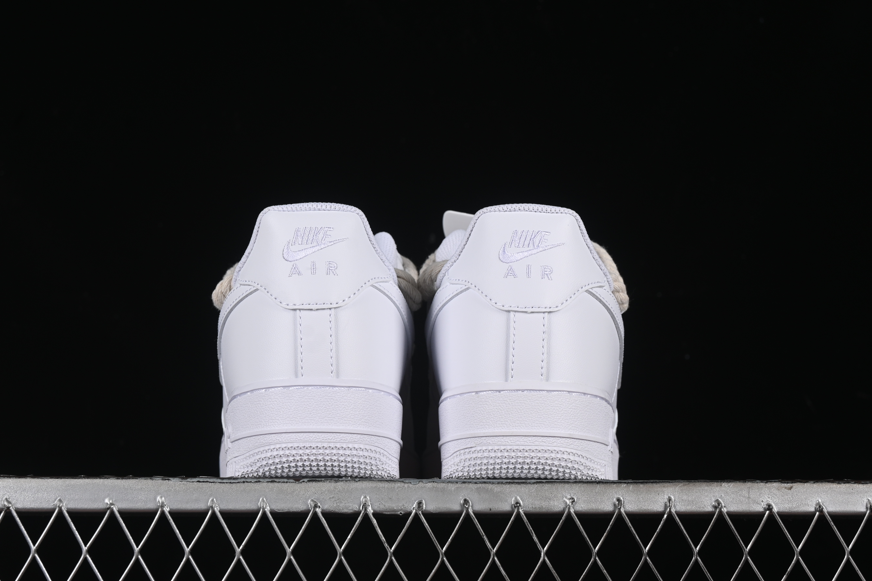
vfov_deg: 17.5
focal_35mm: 78
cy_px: 291
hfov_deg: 26.0
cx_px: 420
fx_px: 1889
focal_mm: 50
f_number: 9
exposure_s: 1/80
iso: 160
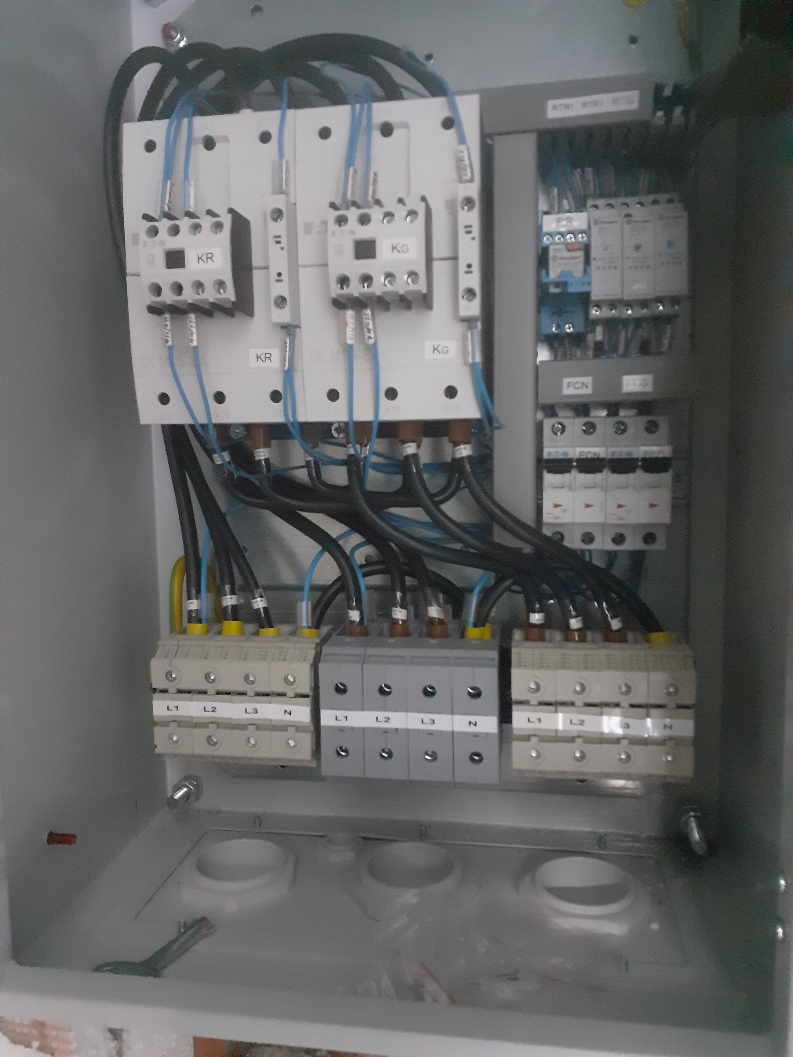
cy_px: 528
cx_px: 396
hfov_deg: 51.4
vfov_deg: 65.3
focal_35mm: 27
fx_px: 825
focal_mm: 3.6
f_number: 1.9
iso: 1250
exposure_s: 1/17
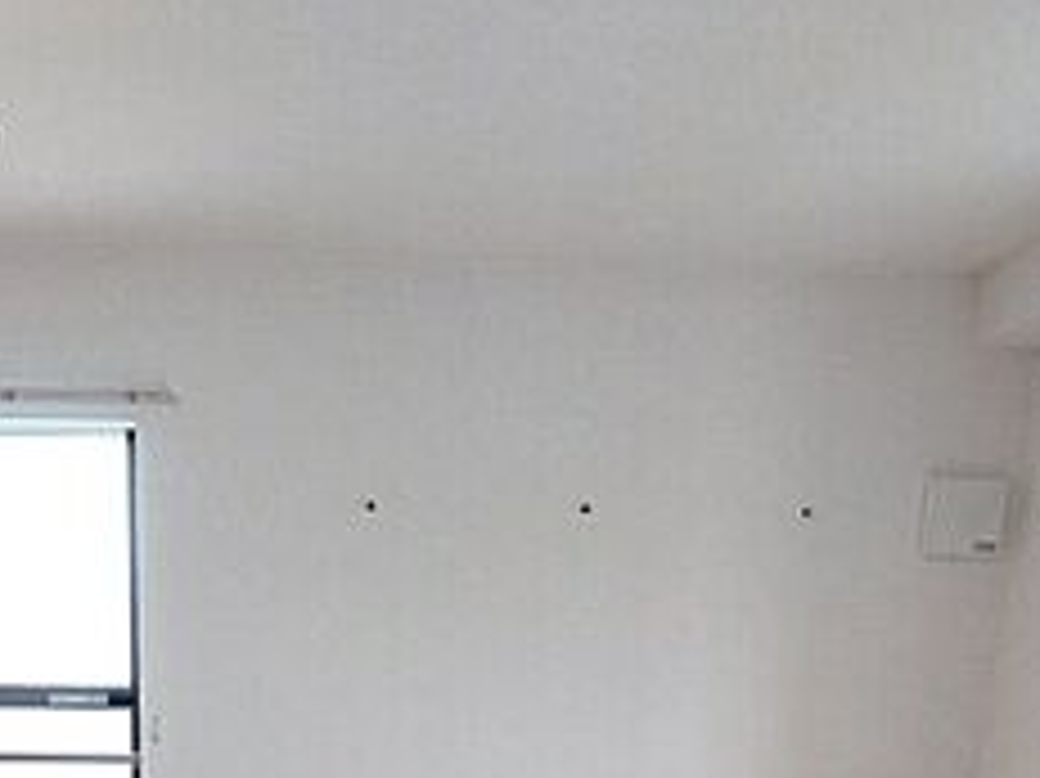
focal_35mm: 36
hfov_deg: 50.5
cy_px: 962
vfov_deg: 32.0
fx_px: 1081
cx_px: 347
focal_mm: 1.74
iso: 80
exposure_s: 1/60
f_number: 2.2
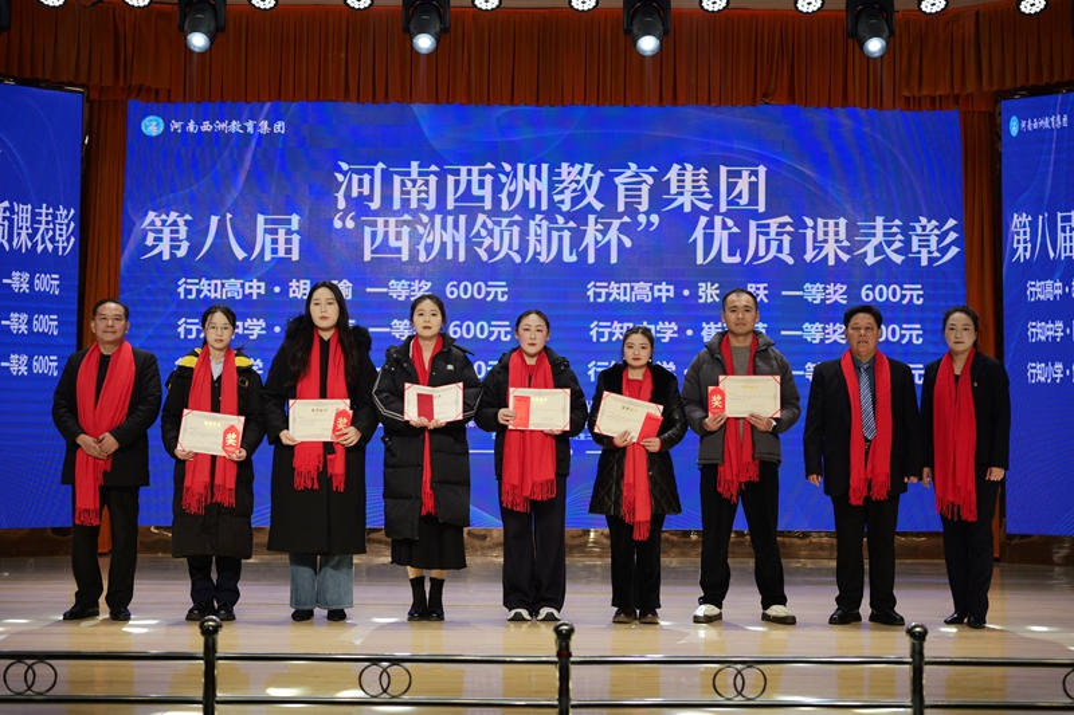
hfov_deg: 37.5
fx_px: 1581
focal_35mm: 53
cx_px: 537
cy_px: 358
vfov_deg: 25.5
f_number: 2.8
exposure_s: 1/250
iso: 160
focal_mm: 53
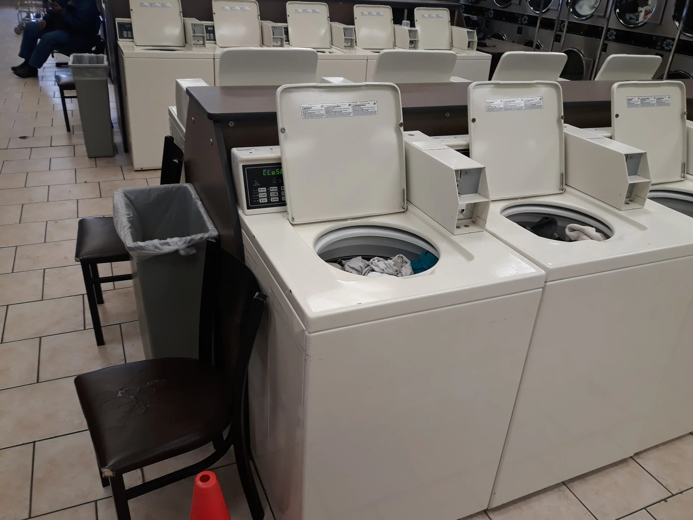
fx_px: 561
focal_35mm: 28
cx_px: 346
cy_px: 260
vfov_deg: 49.7
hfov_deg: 63.4
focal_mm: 3.7
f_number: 1.7
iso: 50
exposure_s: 1/60
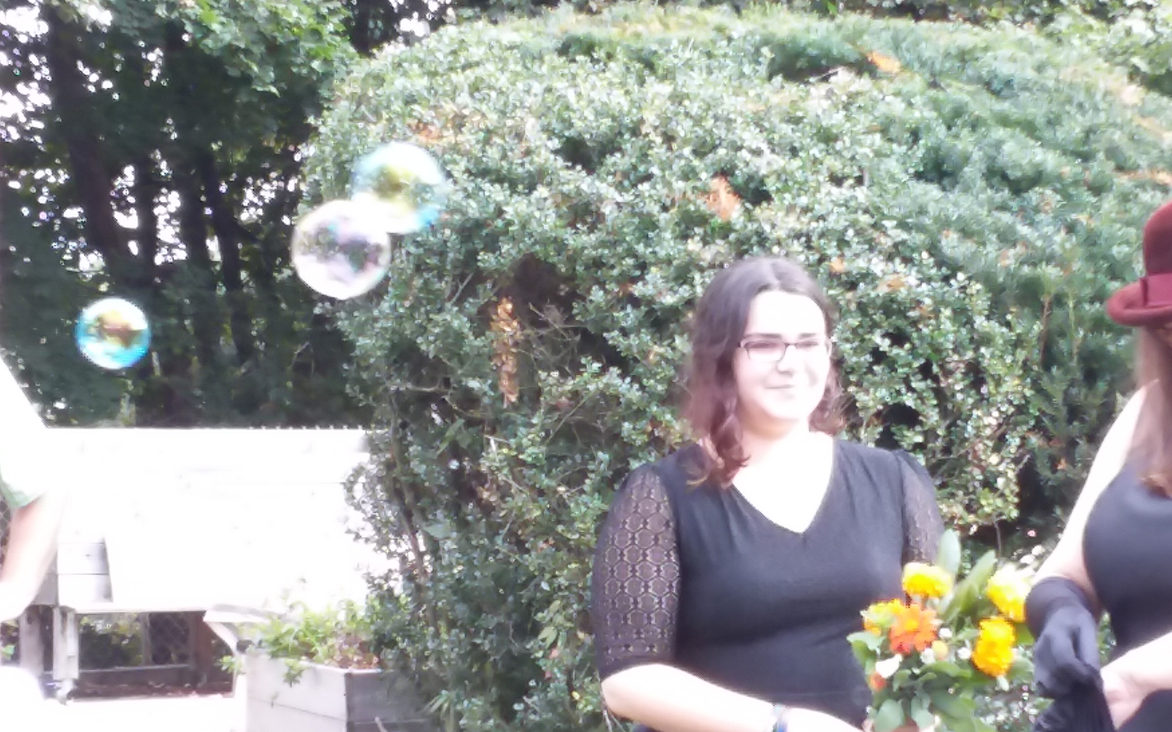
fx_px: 926
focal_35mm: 29
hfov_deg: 64.6
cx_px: 592
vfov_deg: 42.9
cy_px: 445
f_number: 1.9
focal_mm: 2.91
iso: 64
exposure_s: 1/120
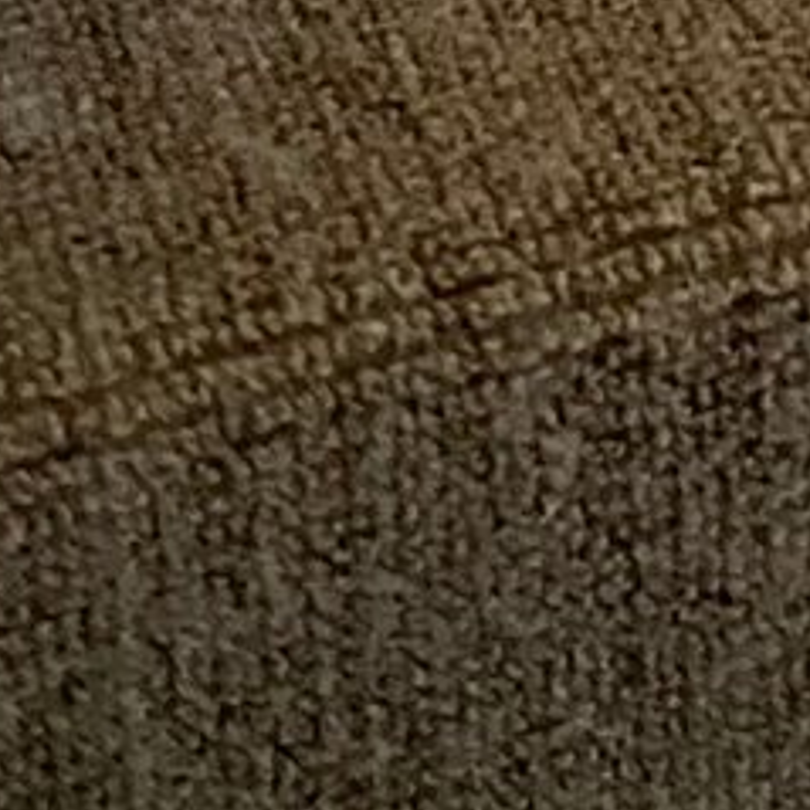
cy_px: -1032
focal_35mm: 162
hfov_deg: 10.3
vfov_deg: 9.7
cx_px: 1374
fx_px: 4289
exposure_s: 1/25
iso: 250
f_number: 1.8
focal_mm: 3
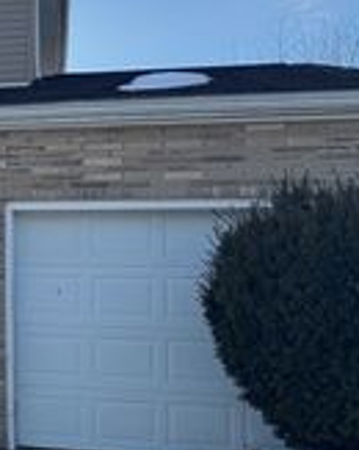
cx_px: -246
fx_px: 958
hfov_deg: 17.9
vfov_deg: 26.4
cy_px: 244
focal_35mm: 72
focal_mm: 6.76
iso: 80
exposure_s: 1/3802
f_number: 1.78
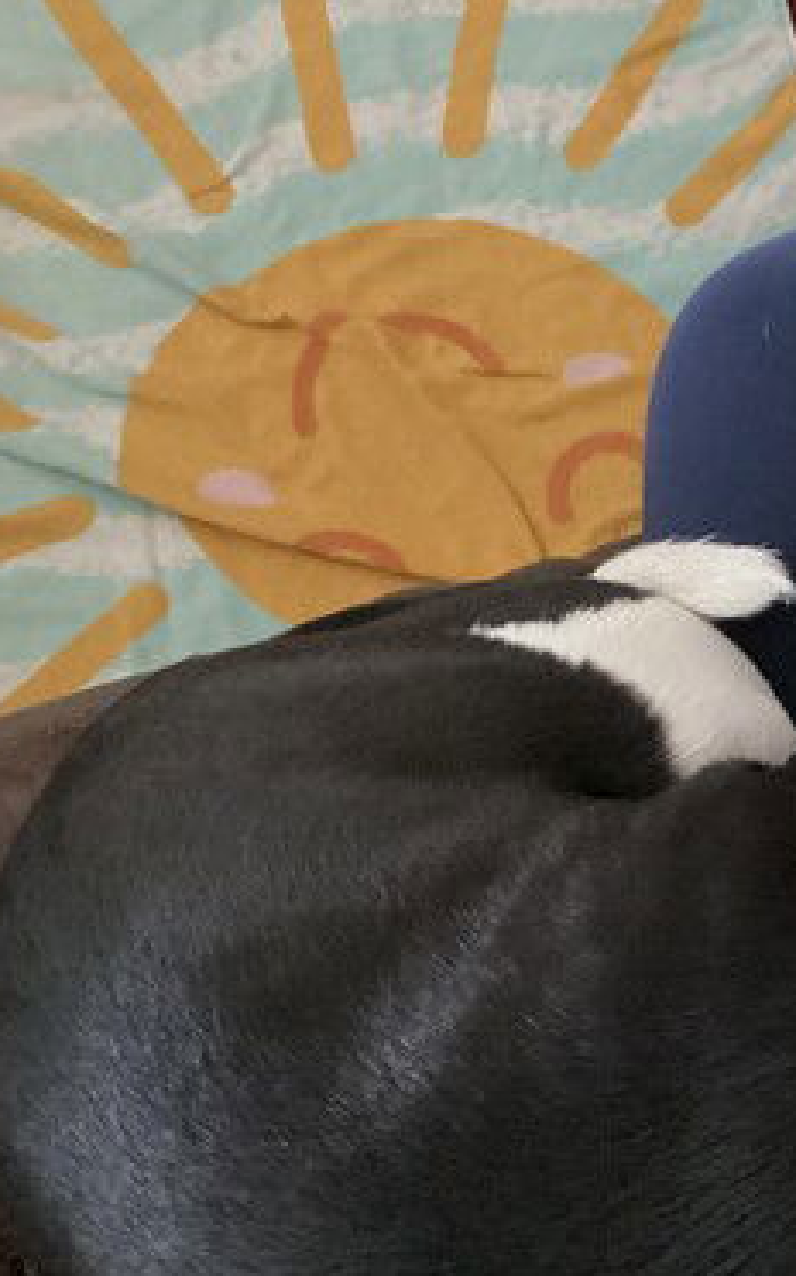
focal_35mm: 53
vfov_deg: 38.2
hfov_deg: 22.6
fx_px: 1842
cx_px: 937
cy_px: 710
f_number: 2.4
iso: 640
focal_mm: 3.3
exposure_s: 1/24
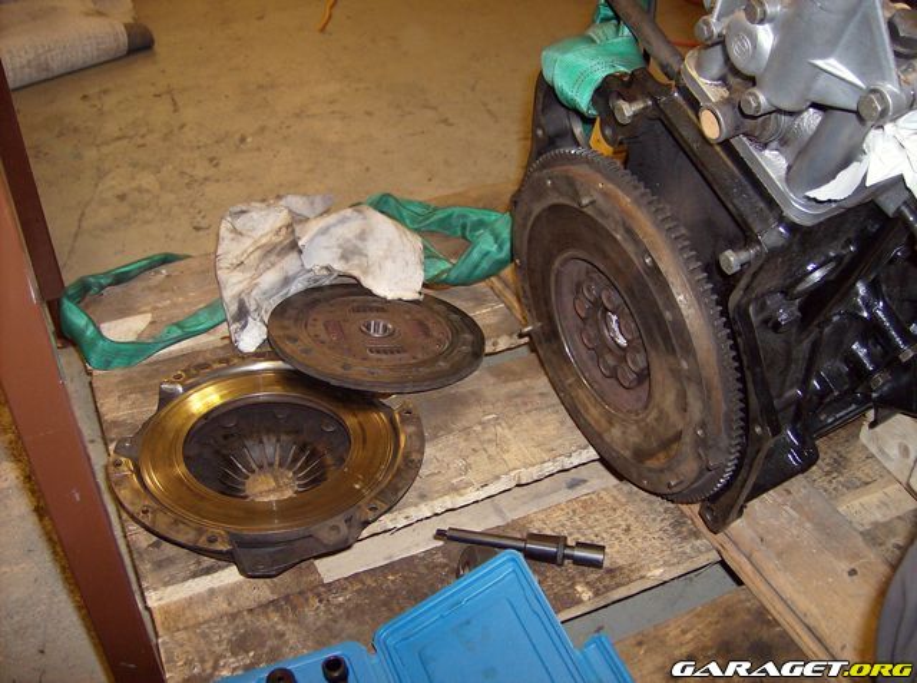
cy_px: 342
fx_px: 952
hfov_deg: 51.5
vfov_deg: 39.5
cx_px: 458
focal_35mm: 36
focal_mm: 6
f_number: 2.8
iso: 200
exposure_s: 1/60
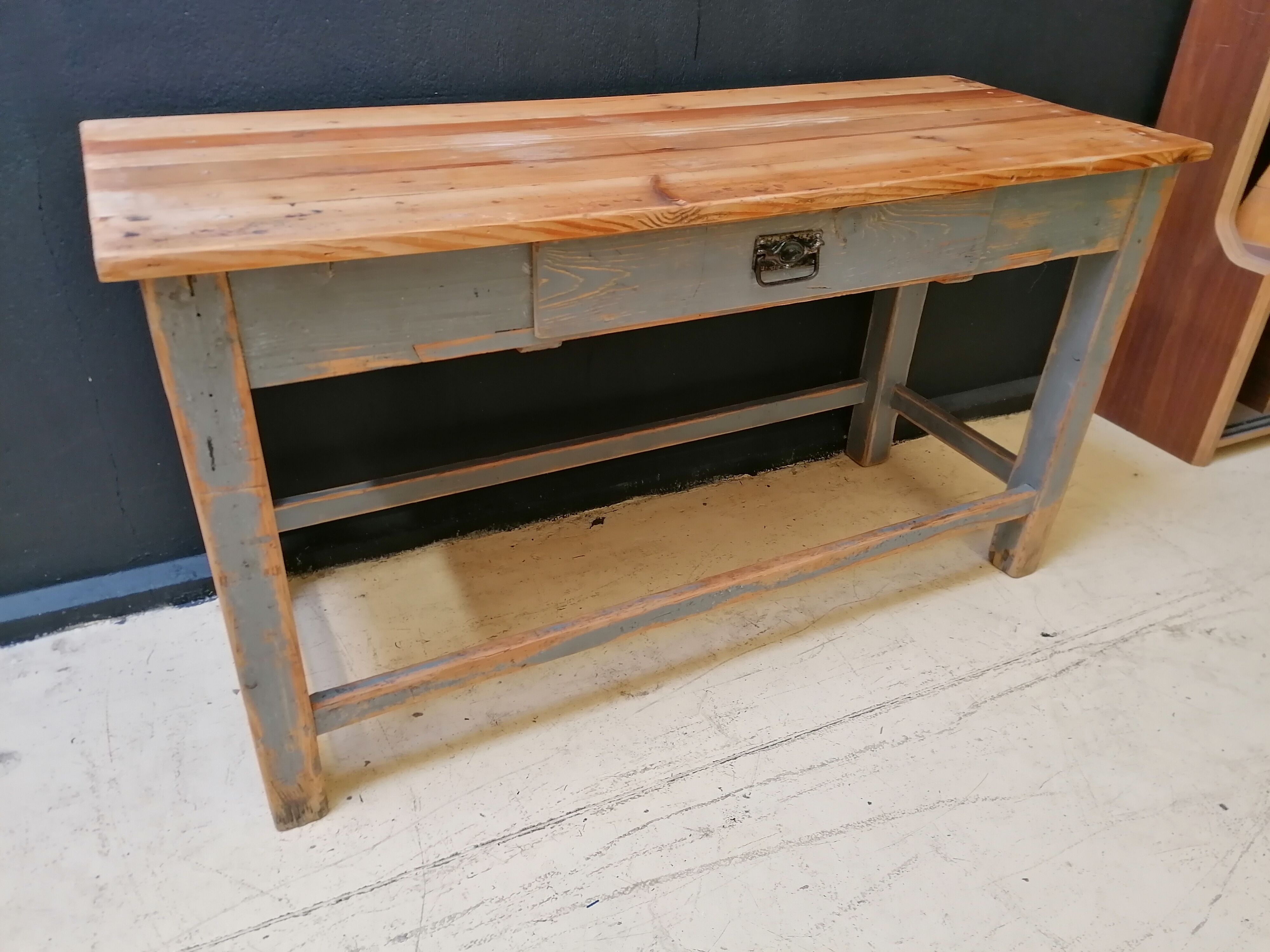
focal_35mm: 27
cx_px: 635
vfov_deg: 51.4
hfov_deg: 65.3
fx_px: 991
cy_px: 476
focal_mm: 4.75
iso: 160
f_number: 1.8
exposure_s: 1/33.3
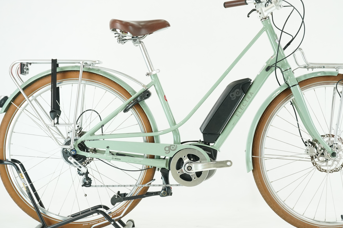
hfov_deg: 25.3
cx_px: 204
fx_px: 762
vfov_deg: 17.1
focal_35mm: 80
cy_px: 102
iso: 2500
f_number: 6.3
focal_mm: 65
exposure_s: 1/200
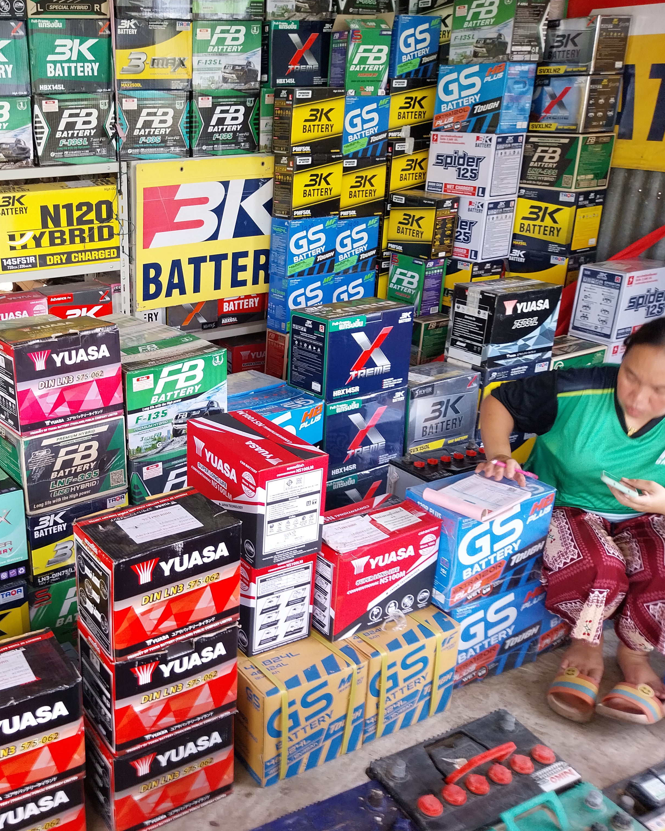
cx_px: 117
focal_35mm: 34
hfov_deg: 41.2
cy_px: 416
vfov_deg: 52.8
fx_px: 836
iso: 50
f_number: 1.8
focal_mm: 4
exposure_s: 1/50
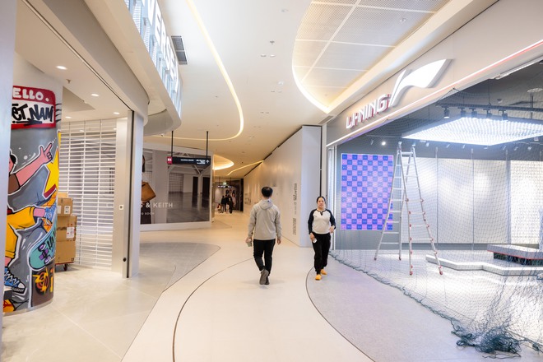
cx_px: 272
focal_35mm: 26
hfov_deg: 70.4
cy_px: 181
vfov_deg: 50.4
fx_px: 385
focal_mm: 25.5
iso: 800
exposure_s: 1/250
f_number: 3.5
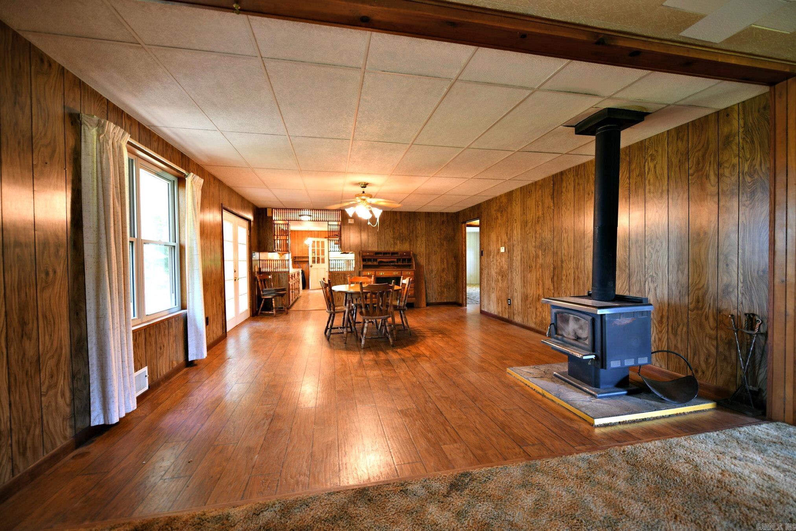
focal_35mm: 14
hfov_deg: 104.3
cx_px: 398
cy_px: 266
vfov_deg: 81.2
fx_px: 310
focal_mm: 14
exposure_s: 1/13
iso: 160
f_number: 2.8
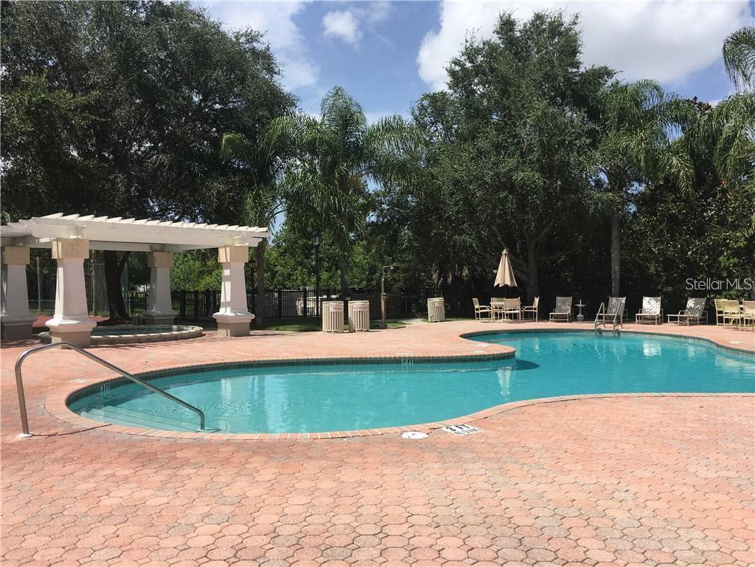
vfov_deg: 48.2
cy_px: 284
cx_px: 378
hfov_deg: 61.7
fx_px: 633
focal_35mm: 29
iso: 25
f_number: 2.2
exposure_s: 1/1603
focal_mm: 4.15
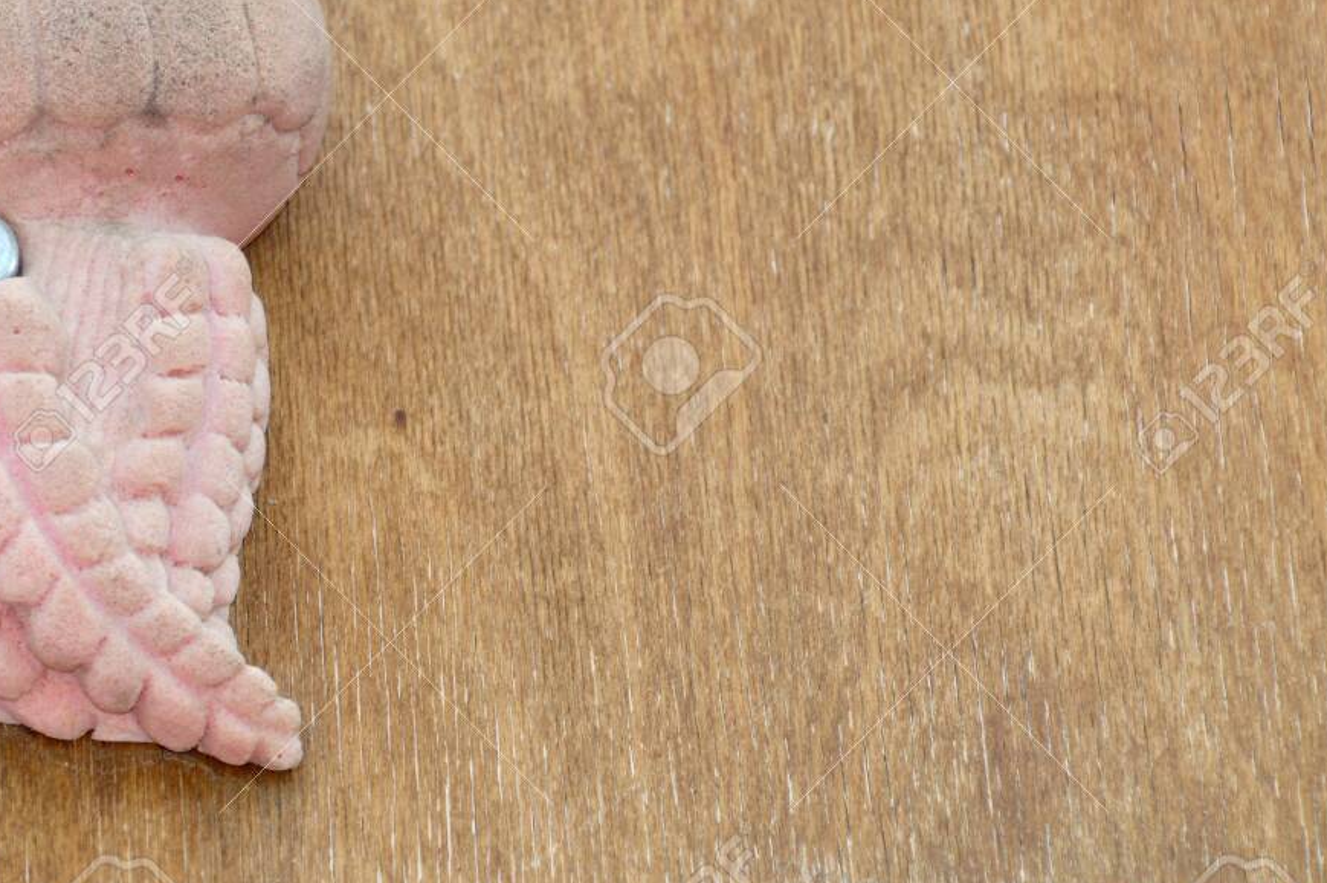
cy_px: 310
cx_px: 388
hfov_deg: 5.9
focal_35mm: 348
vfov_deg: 3.9
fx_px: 12808
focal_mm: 155
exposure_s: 1/100
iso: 100
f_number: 9
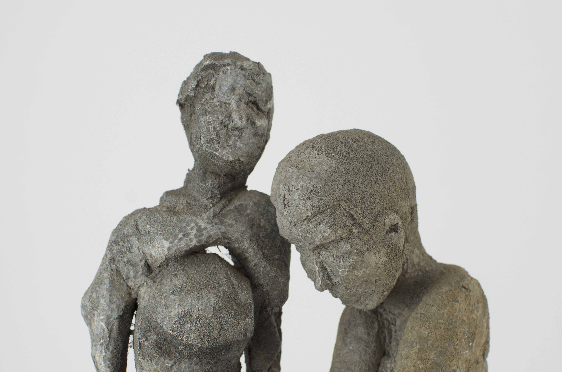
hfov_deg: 37.9
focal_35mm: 52
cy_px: 186
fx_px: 818
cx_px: 281
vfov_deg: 25.6
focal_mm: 35
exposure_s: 1/125
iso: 640
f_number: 5
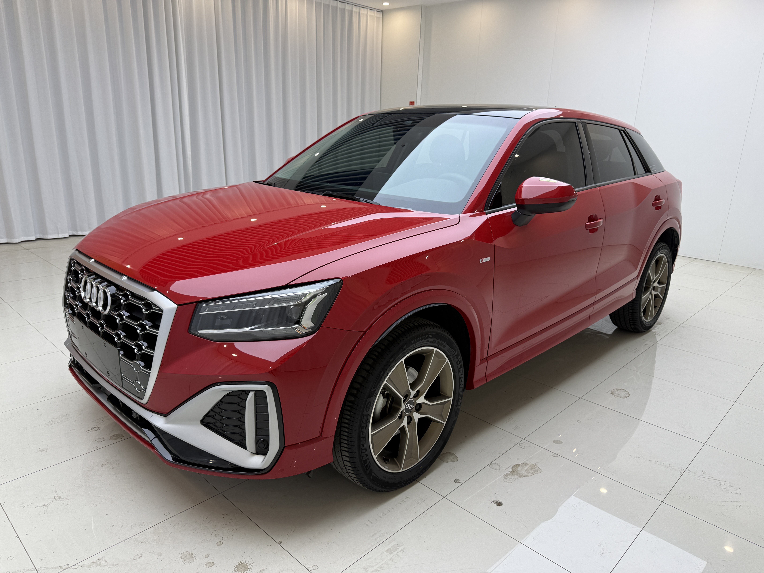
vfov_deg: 56.8
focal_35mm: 24
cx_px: 382
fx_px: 530
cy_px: 286
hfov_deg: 71.6
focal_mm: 6.76
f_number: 1.78
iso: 64
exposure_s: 1/121
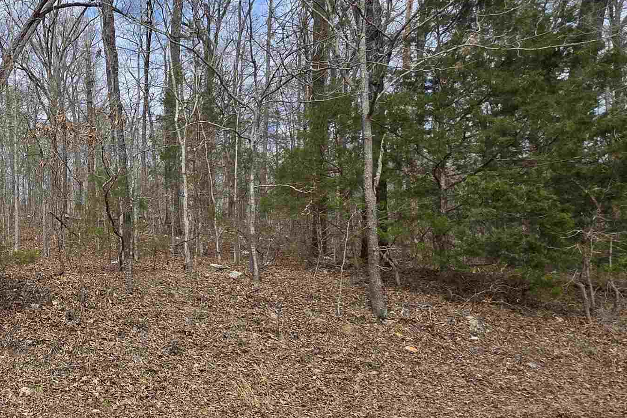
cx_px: 21
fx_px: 540
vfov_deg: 42.1
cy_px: 249
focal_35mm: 31
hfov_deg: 50.5
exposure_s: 1/1225
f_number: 1.9
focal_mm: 2.2
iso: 40
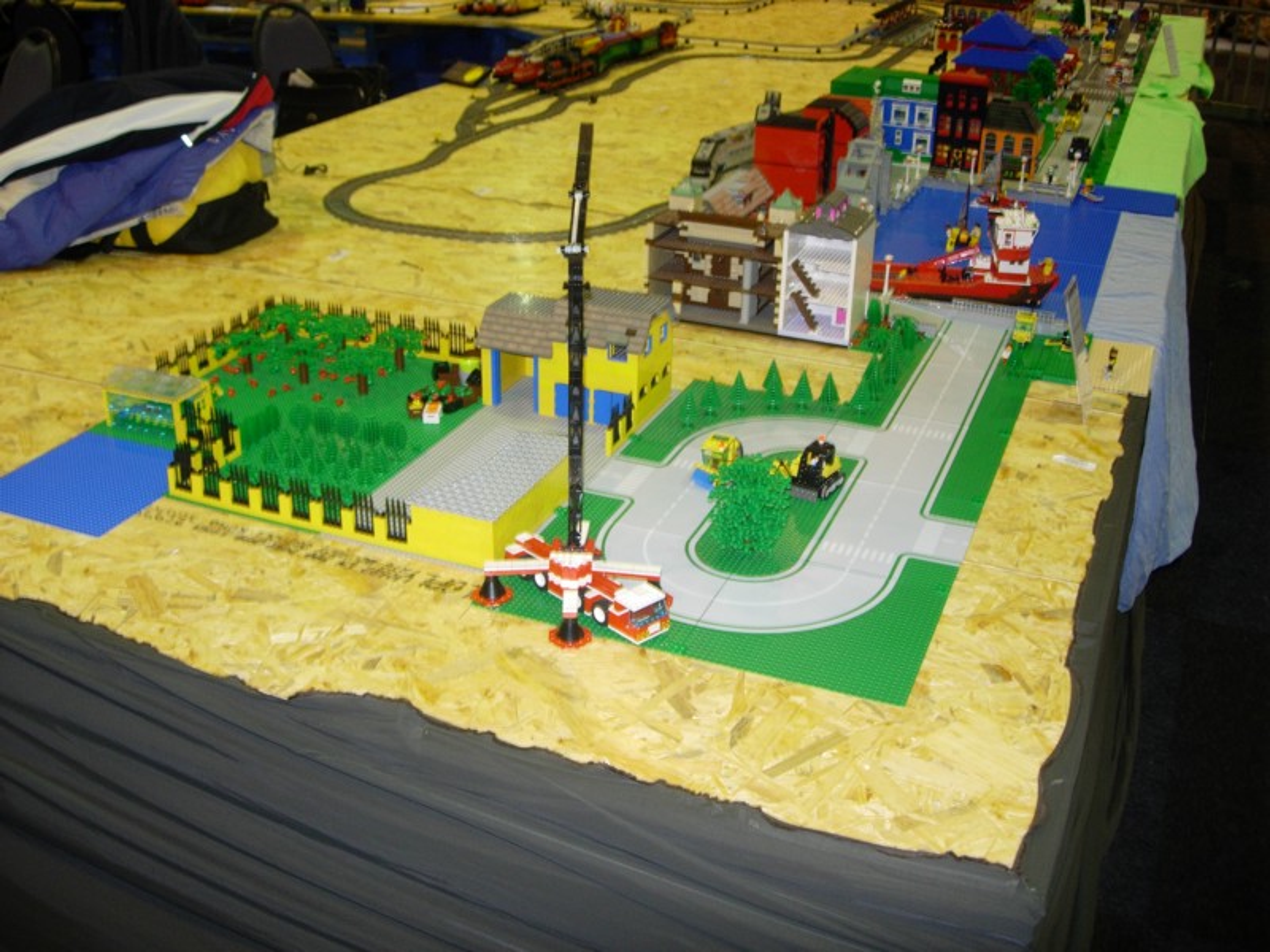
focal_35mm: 38
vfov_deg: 37.7
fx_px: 1394
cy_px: 476
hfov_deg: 49.0
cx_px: 635
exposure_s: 1/16
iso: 79
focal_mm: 7.8
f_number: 2.8
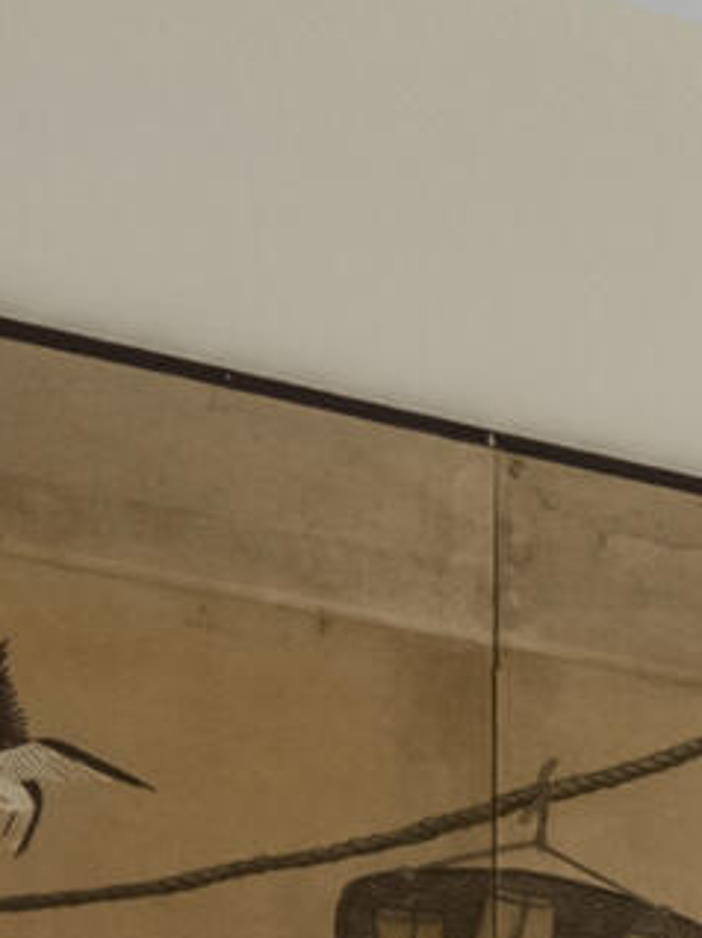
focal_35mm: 127
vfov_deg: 14.0
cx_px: 2885
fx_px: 3439
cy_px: 1643
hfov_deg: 7.6
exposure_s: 1/13
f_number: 8
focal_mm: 9.2
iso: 500
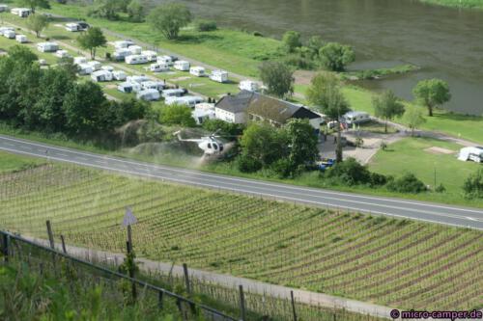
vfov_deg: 14.5
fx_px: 1261
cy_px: 160
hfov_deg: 21.7
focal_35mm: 94
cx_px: 242
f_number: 5.1
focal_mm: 34.6
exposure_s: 1/640
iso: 200
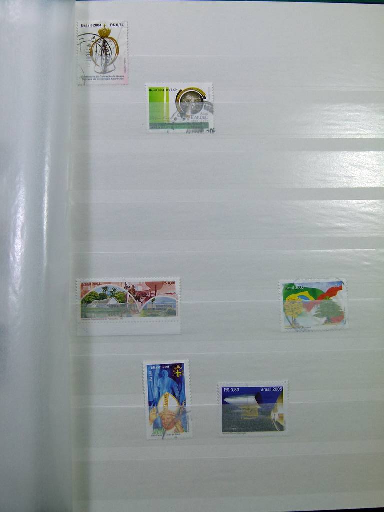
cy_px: 256
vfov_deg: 51.4
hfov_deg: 39.7
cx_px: 192
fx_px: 532
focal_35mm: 36
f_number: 4
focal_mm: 6.5
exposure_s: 1/160
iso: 100
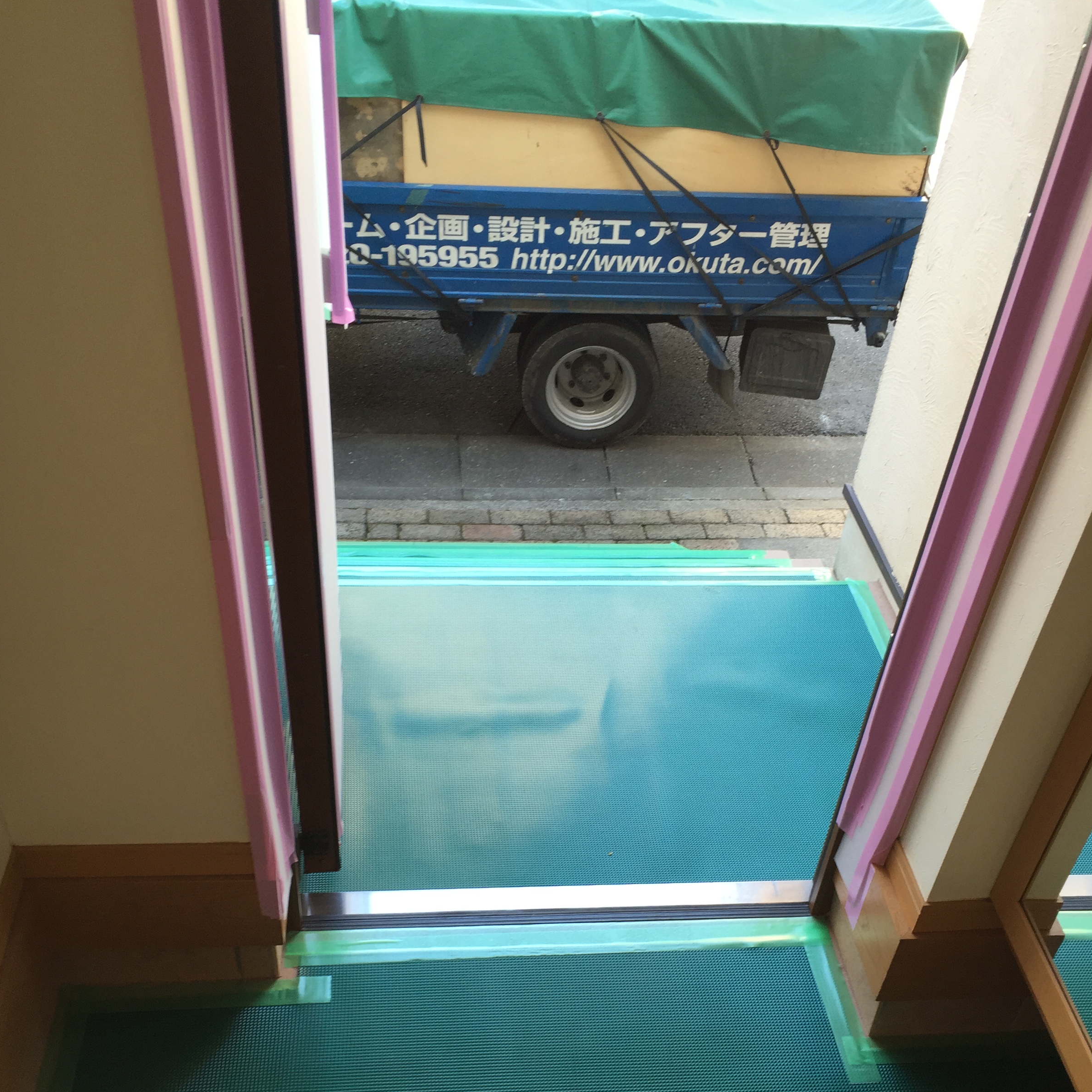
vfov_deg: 46.3
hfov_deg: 47.2
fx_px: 1249
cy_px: 744
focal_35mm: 35
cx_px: 549
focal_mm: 4.15
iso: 32
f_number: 2.2
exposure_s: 1/60
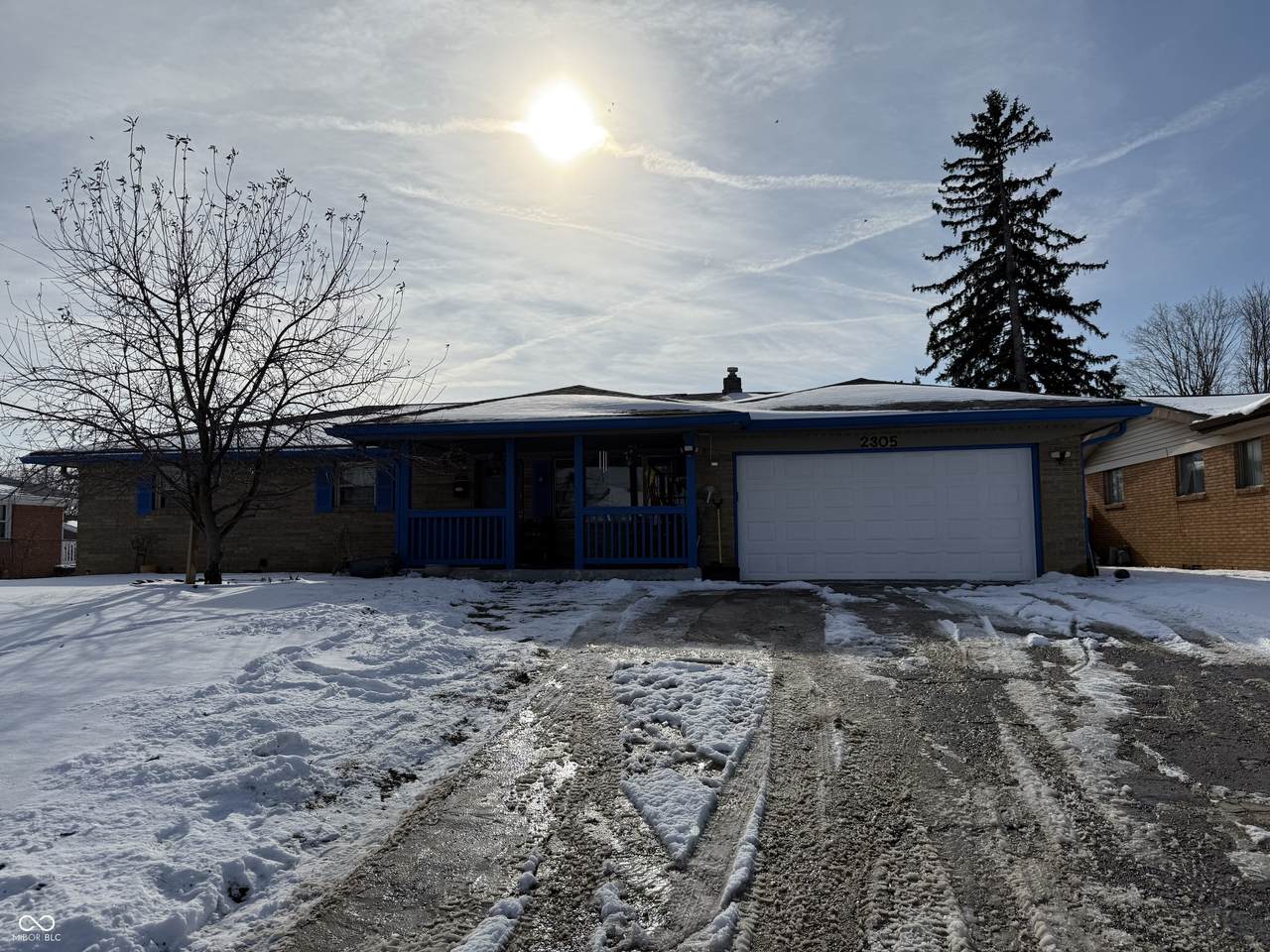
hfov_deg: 71.6
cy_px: 476
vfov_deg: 56.8
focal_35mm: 24
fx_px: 881
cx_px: 635
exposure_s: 1/17544
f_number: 1.78
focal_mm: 6.76
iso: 50
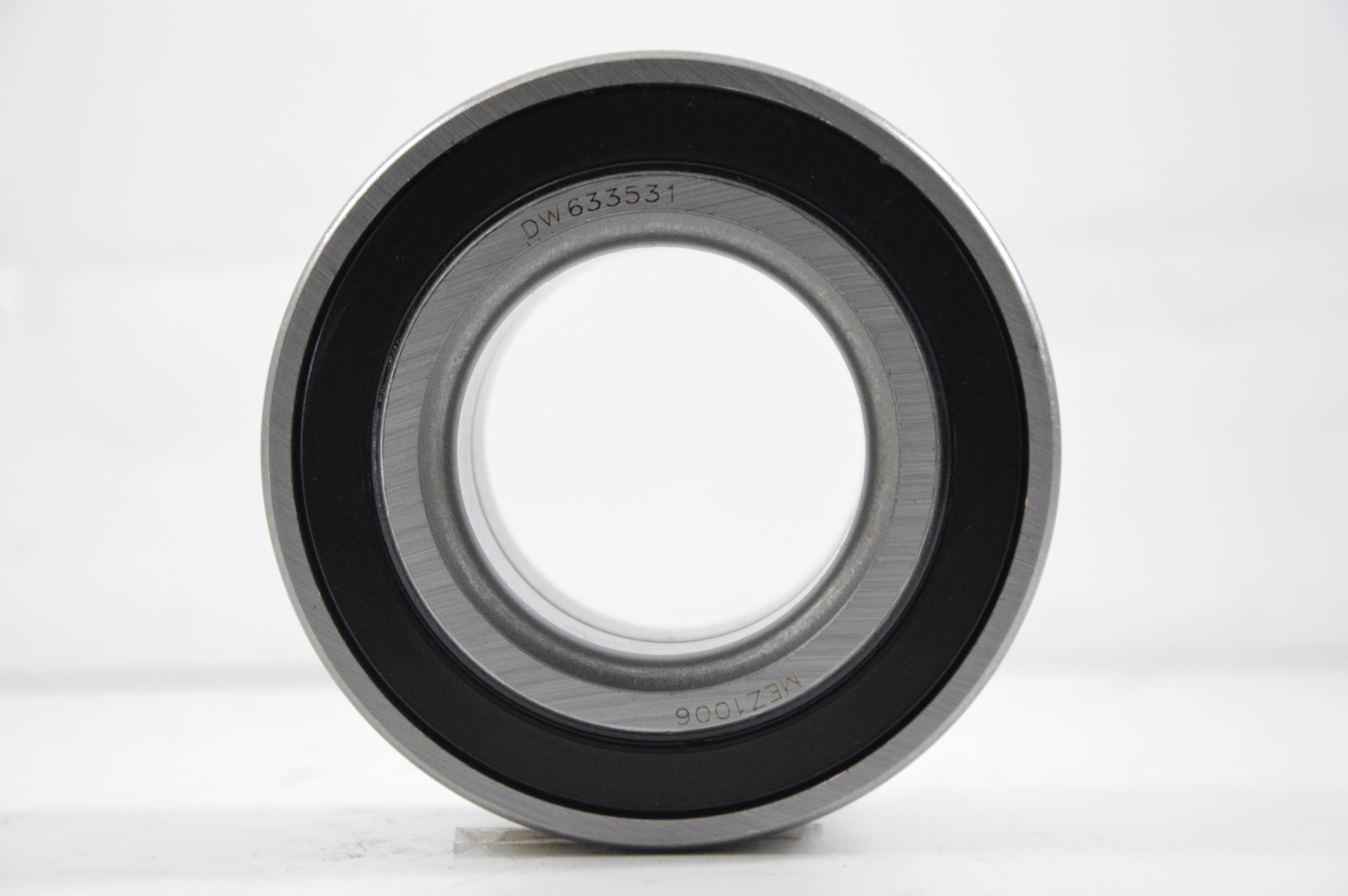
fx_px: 5163
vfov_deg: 9.9
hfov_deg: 14.9
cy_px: 448
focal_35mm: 138
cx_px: 674
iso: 3200
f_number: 7.1
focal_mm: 92
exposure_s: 1/100
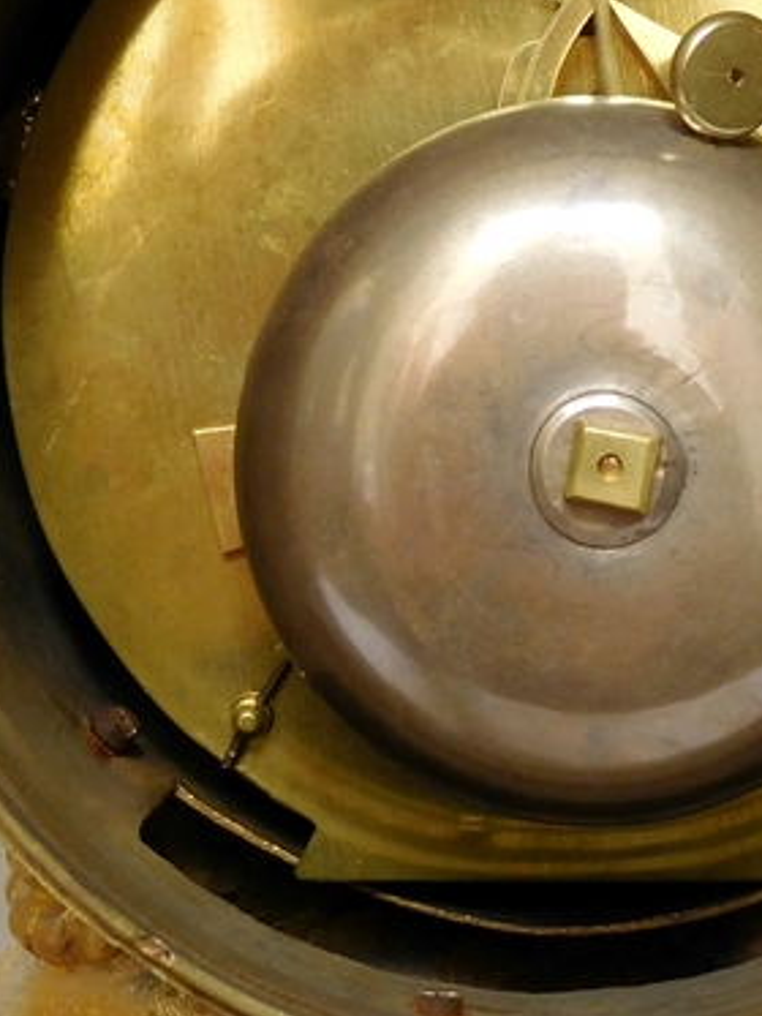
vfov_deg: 25.4
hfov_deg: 19.5
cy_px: 166
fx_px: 2200
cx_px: 577
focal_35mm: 75
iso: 280
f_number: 3.8
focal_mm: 6.2
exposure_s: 1/30
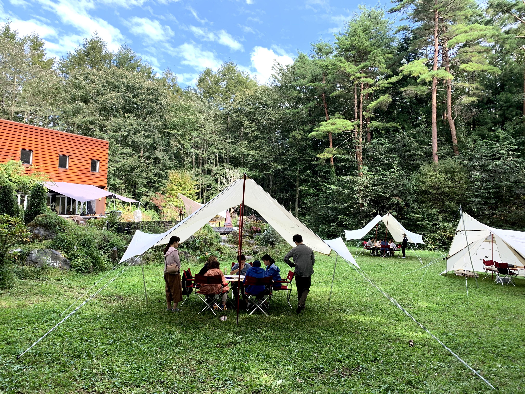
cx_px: 262
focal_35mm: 26
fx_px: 394
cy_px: 197
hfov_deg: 67.3
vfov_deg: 53.1
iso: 25
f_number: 1.8
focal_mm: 4.2
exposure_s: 1/235
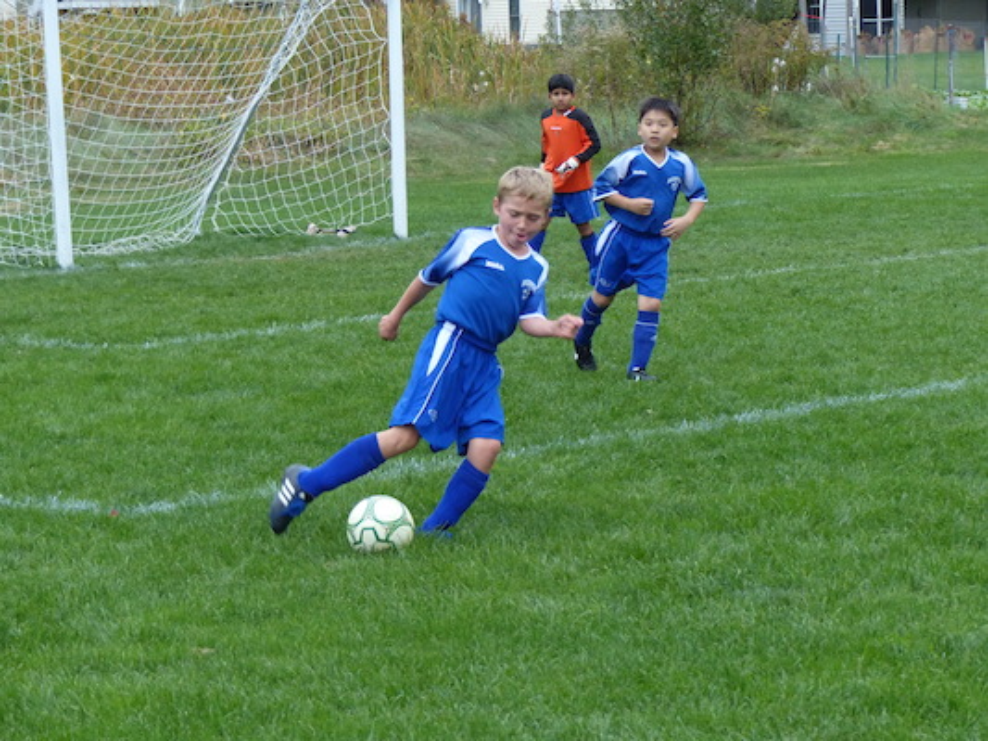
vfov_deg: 10.6
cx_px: 494
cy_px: 370
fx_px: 3997
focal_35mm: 140
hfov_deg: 14.1
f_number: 2.8
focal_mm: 25.2
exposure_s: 1/500
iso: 400
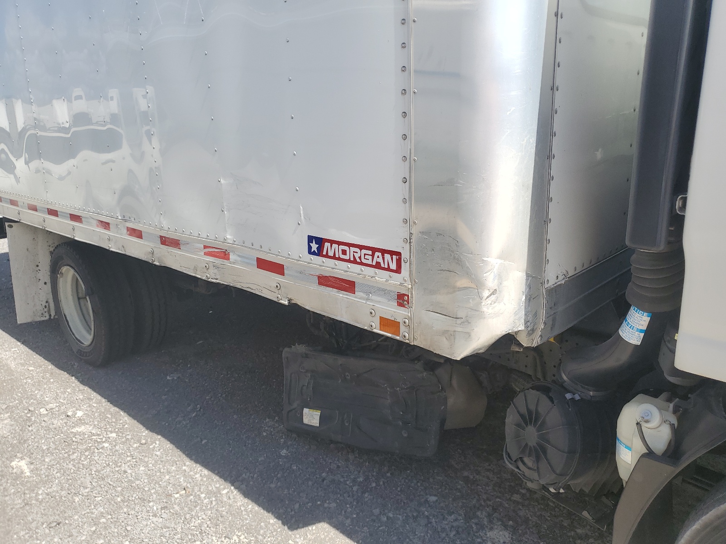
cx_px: 363
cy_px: 272
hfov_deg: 67.3
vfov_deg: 53.1
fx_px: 545
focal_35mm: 26
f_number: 1.5
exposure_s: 1/2000
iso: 50
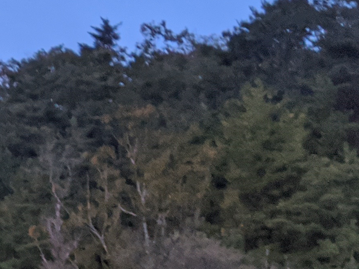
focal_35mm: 123
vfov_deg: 11.3
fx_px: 1276
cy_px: 466
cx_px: -249
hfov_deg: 14.4
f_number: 1.8
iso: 617
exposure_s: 1/30
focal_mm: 4.44
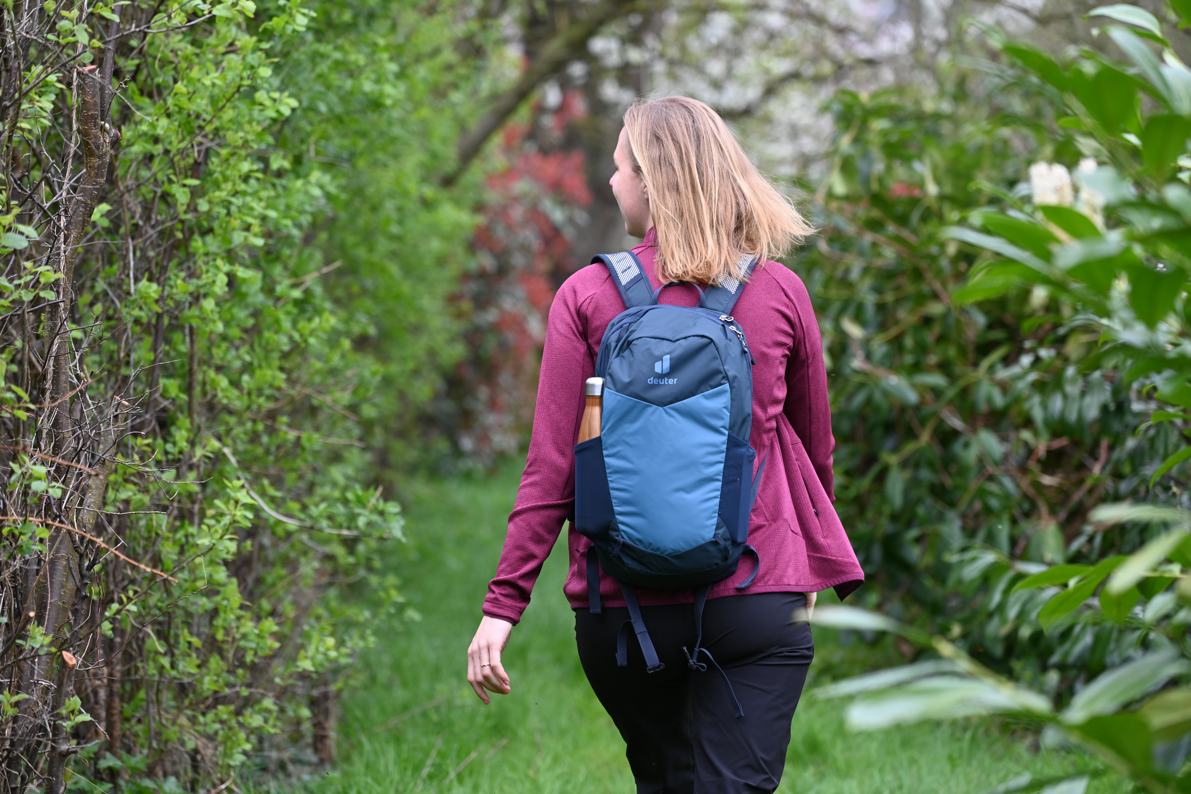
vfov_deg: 8.3
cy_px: 397
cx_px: 596
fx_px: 5458
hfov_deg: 12.5
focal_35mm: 165
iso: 400
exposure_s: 1/400
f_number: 5
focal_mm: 165
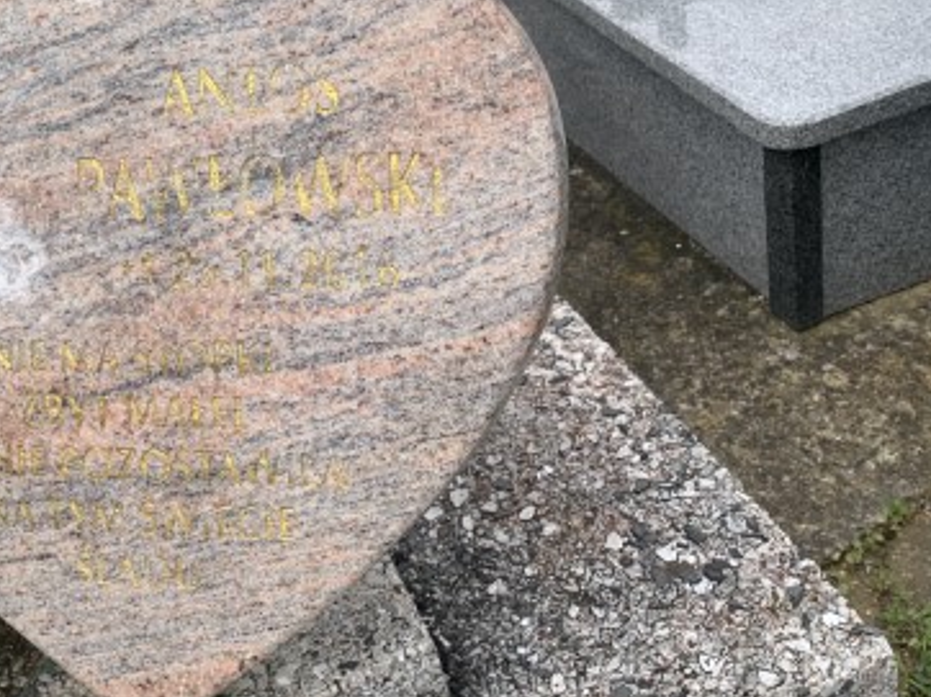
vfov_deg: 31.2
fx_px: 1236
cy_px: 231
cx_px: 440
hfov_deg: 41.2
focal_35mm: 46
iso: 25
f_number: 1.8
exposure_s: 1/1536
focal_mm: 4.25
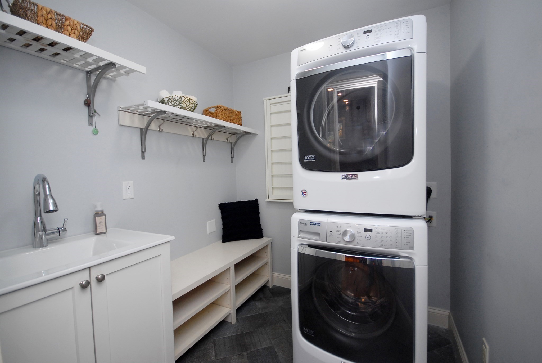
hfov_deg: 100.3
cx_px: 271
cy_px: 182
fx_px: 226
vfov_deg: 77.5
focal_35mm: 15
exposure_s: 1/60
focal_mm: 10
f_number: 4
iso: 400
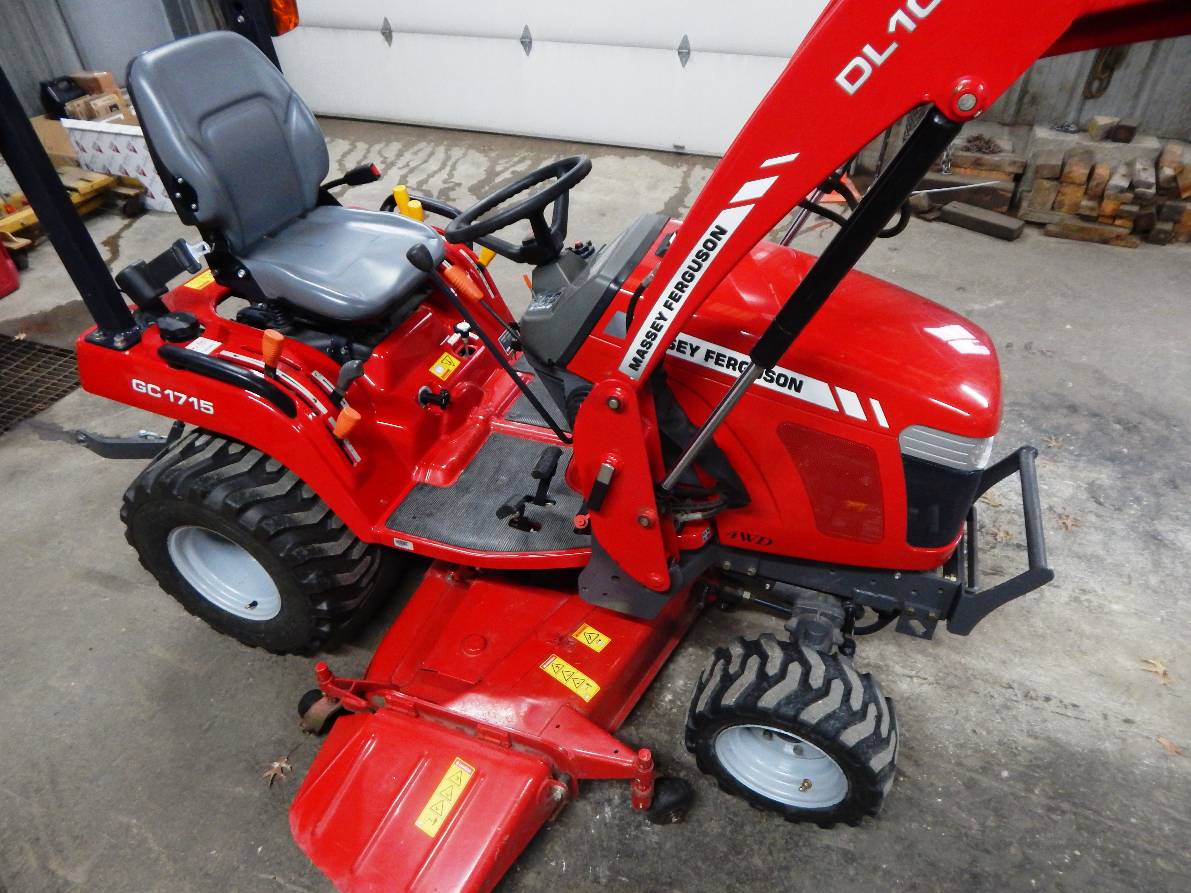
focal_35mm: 22
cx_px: 596
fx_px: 757
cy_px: 446
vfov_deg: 61.1
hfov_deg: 76.4
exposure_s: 1/25
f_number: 3
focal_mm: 4
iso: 400
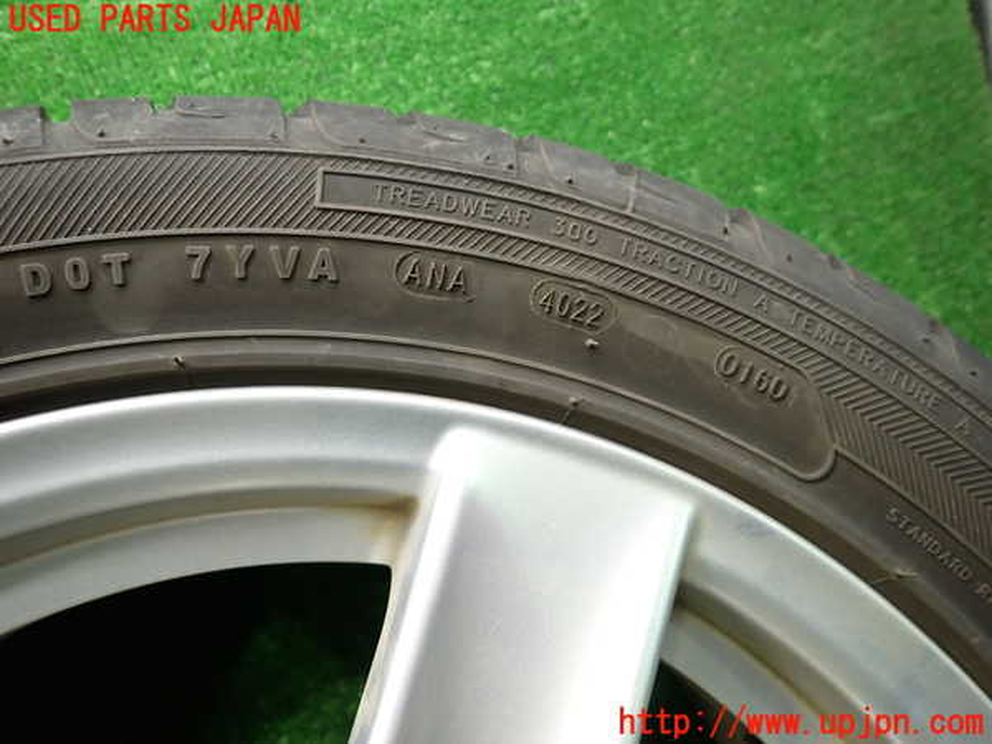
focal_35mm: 25
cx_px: 496
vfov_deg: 54.9
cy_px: 372
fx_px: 716
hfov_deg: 69.4
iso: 200
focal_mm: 4.5
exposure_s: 1/30
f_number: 2
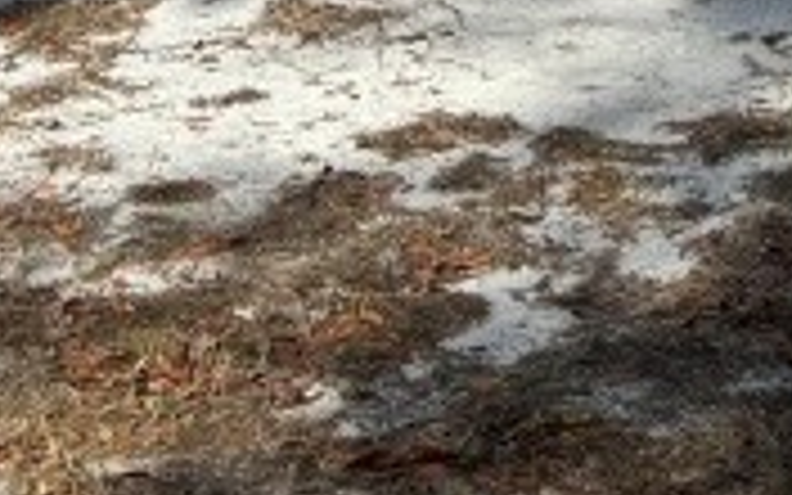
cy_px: -990
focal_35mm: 160
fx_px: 3454
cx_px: 1282
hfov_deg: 12.3
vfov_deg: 7.3
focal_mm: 5.96
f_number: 1.6
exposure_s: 1/5952
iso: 50
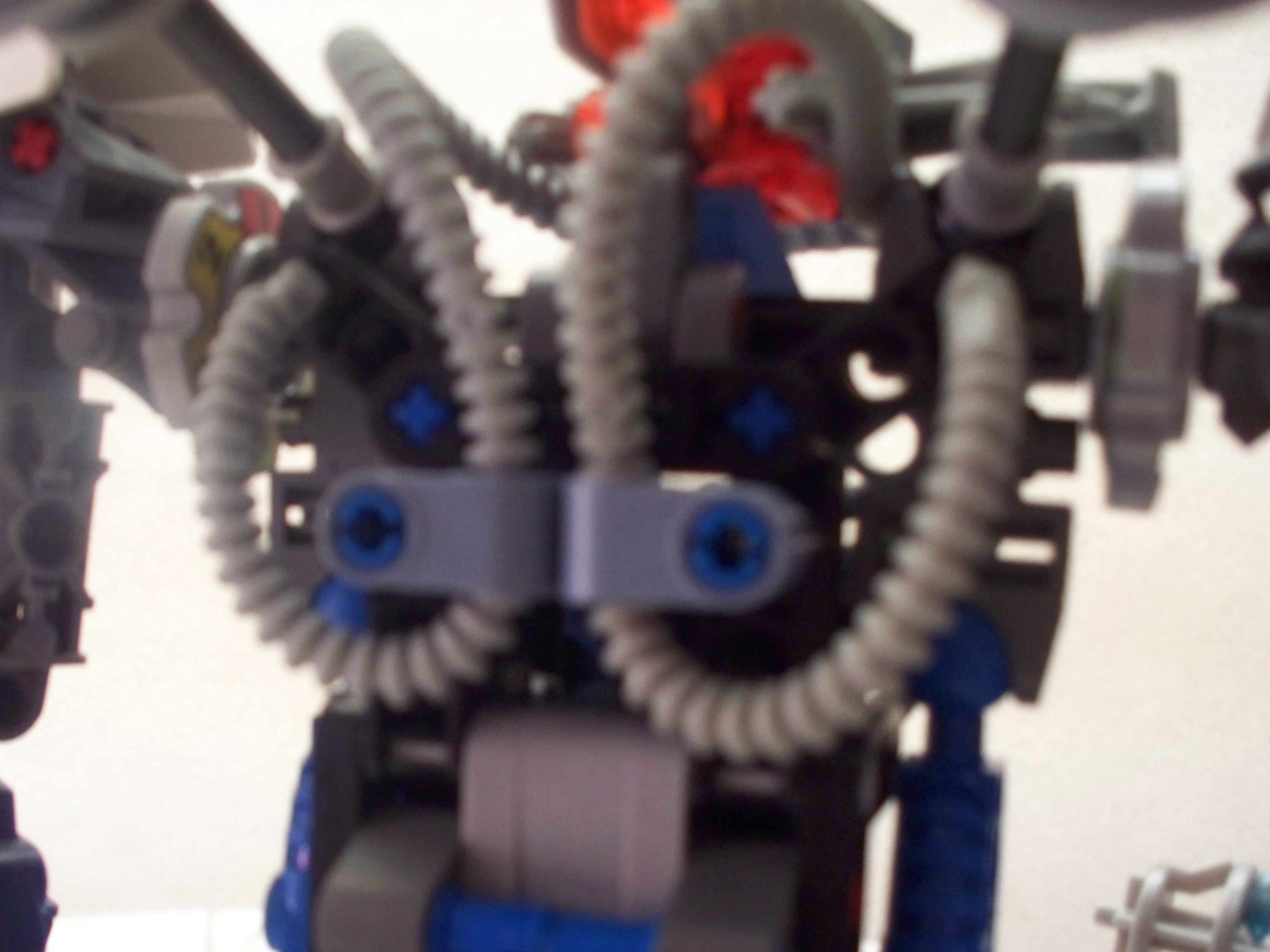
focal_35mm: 46
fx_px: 1688
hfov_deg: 41.1
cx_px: 514
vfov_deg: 31.4
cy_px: 590
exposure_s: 1/30
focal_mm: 7.54
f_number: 2.8
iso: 250
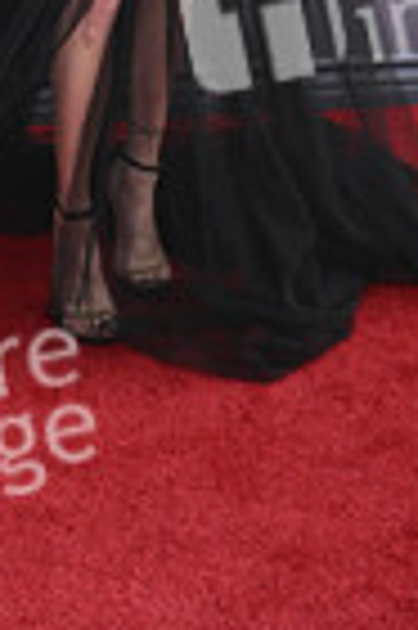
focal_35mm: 98
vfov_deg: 18.9
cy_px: -238
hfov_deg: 13.7
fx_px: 1718
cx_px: -4
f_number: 6.3
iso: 500
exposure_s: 1/250
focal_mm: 34.5
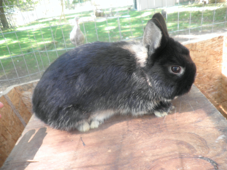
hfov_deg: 67.3
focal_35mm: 26
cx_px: 114
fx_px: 170
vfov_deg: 53.1
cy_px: 85
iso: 80
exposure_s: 1/30
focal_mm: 4.65
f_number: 2.6
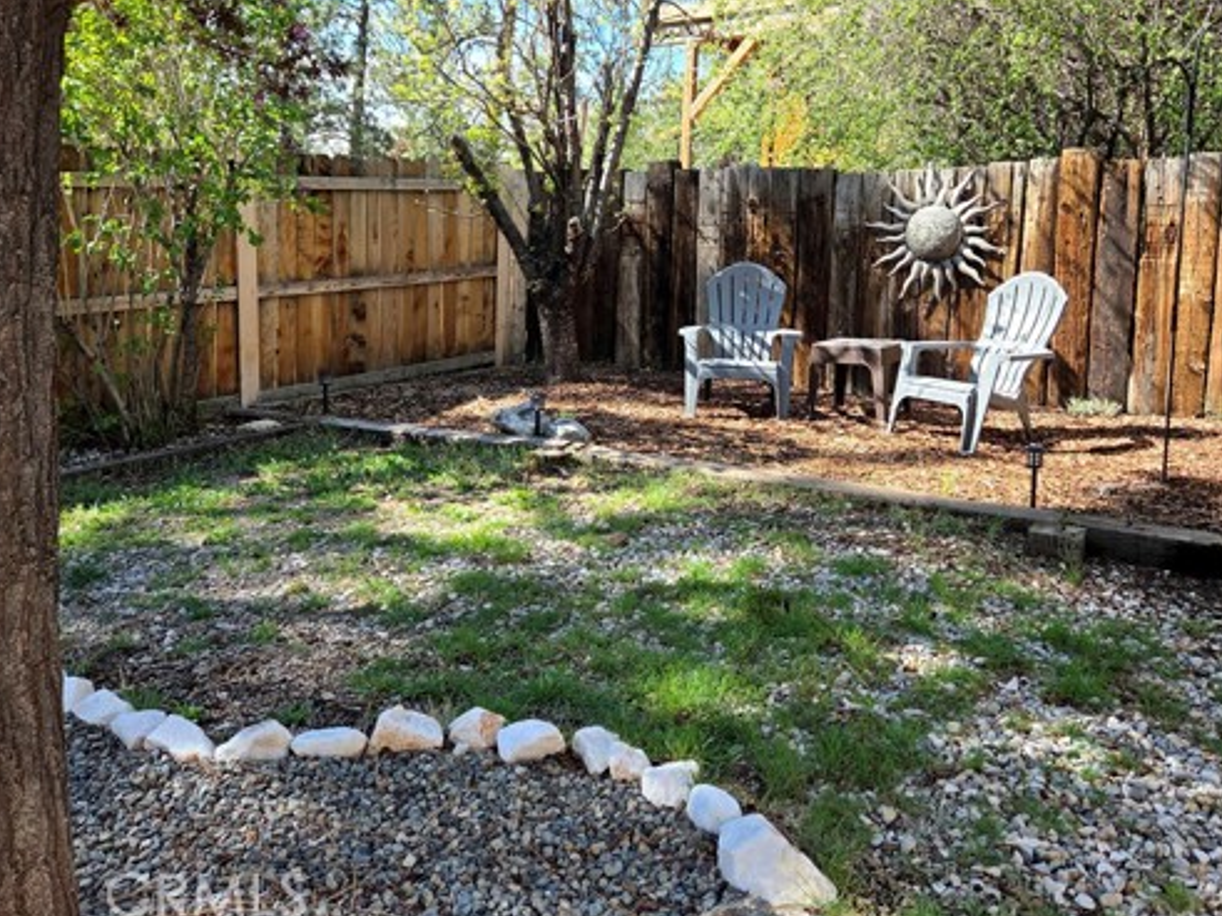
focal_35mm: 30
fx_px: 1059
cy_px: 334
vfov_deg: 46.3
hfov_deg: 59.8
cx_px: 677
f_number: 1.8
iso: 80
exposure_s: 1/1429
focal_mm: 5.4
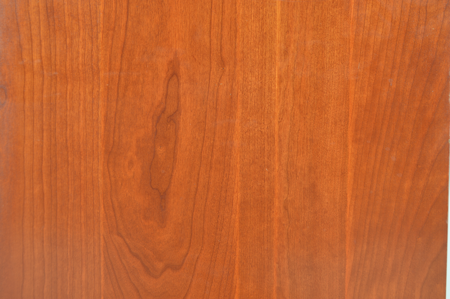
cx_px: 225
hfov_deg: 37.9
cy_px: 150
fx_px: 656
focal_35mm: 52
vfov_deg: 25.7
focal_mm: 35
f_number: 7.1
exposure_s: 1/125
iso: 100
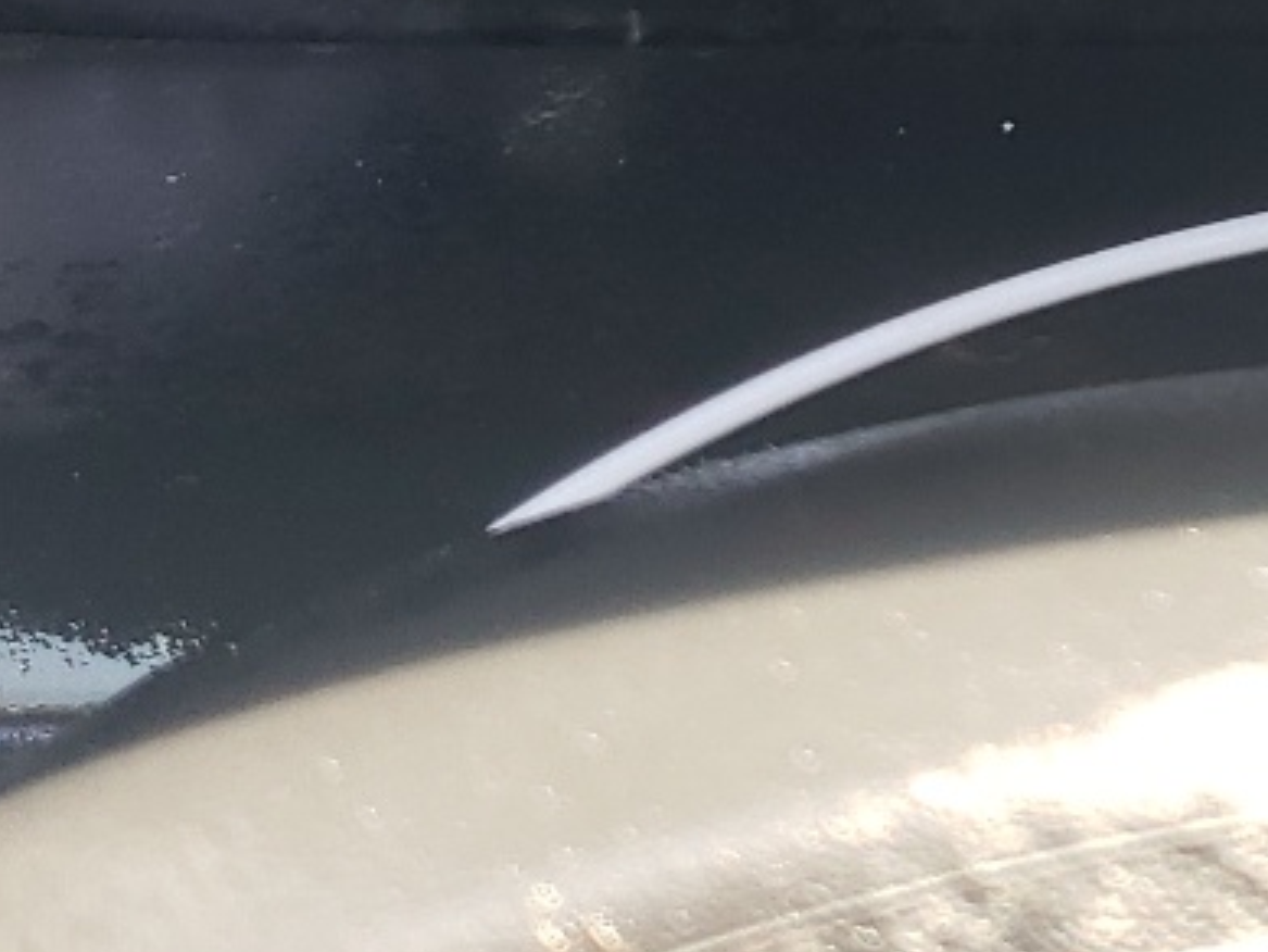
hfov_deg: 17.1
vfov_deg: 12.6
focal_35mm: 107
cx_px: 1744
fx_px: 3921
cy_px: -773
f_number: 1.5
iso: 65
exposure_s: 1/100
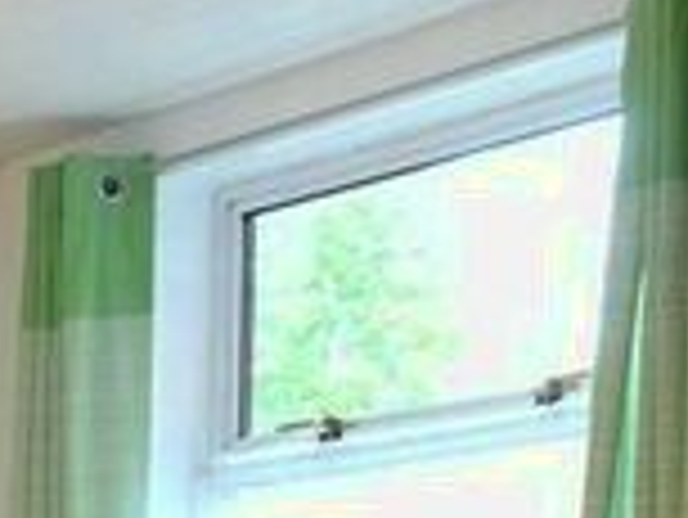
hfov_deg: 14.8
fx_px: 2188
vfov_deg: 11.9
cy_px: 1070
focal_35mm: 110
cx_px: -670
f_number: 3.5
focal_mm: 4.1
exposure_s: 1/30
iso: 320
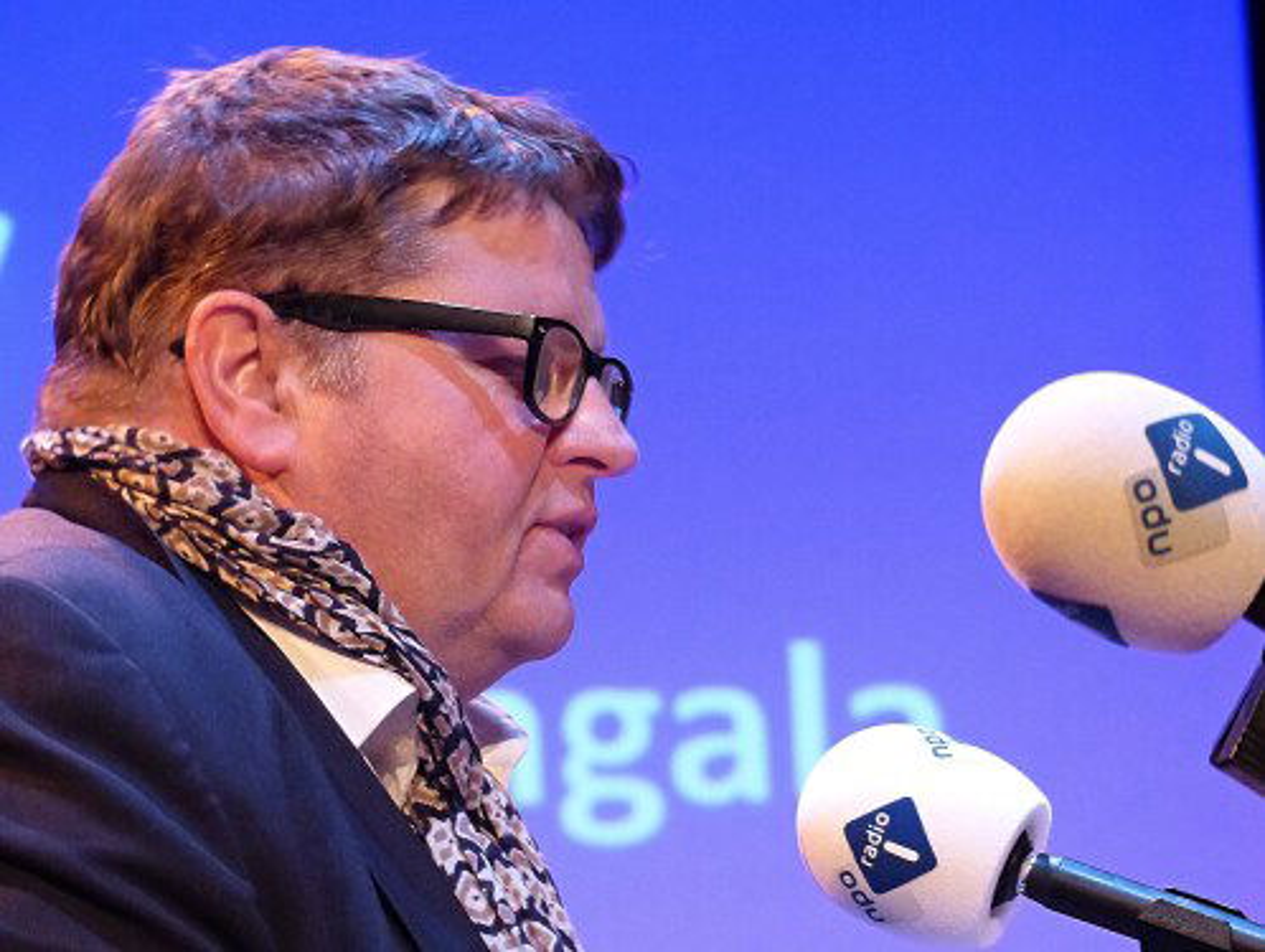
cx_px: 632
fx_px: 7356
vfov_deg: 7.4
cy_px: 476
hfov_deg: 9.8
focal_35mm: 201
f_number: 2.8
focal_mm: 36.2
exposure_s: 1/50
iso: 800
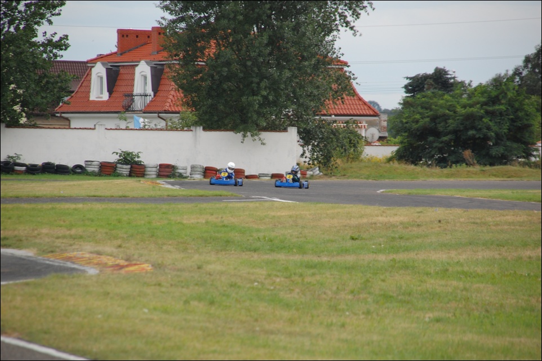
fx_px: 3724
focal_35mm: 248
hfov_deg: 8.3
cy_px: 180
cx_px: 271
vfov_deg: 5.5
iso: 400
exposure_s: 1/200
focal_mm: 165
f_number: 6
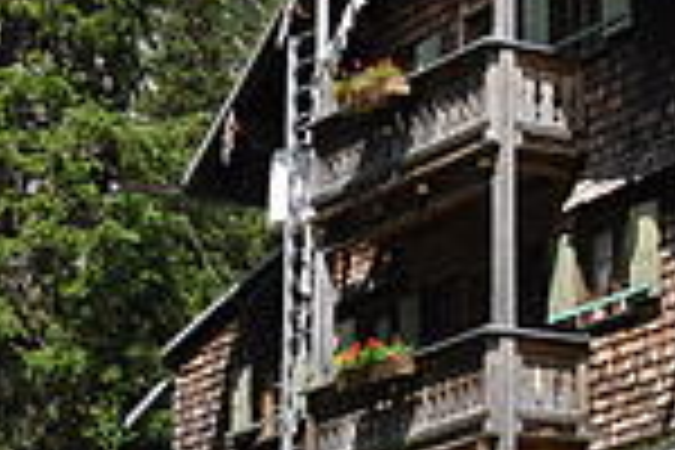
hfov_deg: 12.8
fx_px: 2737
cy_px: 158
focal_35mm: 146
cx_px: 1199
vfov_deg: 9.4
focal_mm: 24
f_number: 13
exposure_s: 1/160
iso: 200
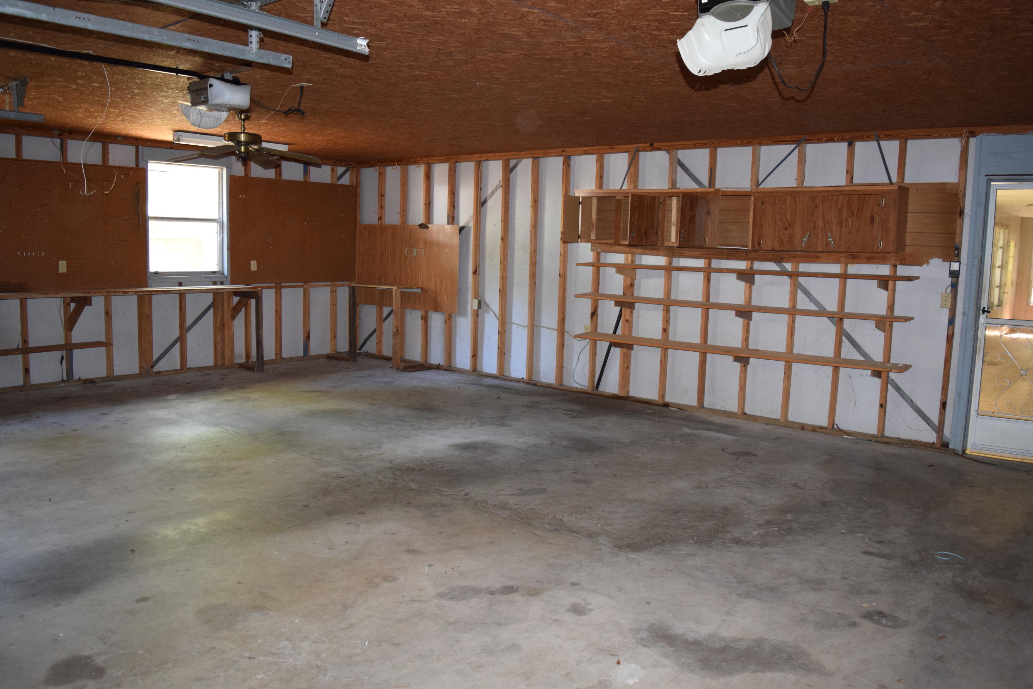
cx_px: 516
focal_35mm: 27
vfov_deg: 47.9
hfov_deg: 67.4
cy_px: 344
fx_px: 775
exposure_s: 1/60
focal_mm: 18
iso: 2200
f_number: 3.5
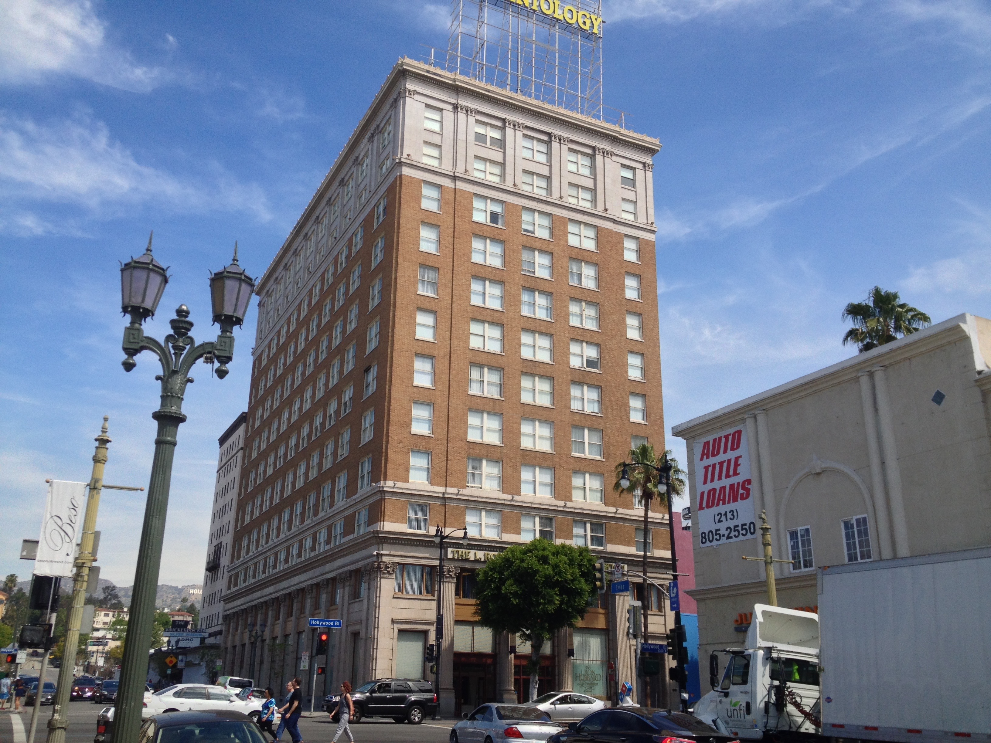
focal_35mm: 35
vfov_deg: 40.7
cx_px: 496
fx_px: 1002
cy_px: 372
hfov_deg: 52.6
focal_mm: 4.28
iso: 50
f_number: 2.4
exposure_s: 1/1151
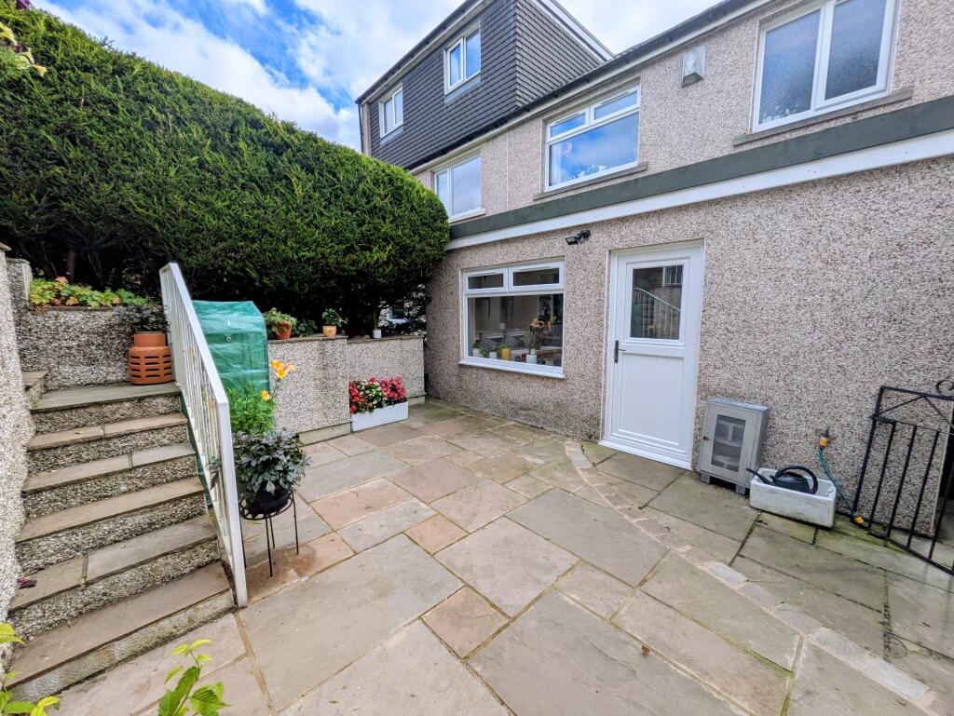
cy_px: 358
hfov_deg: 102.0
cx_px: 477
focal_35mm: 14
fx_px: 386
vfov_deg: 85.7
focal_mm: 1.83
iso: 41
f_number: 2.2
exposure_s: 1/1218
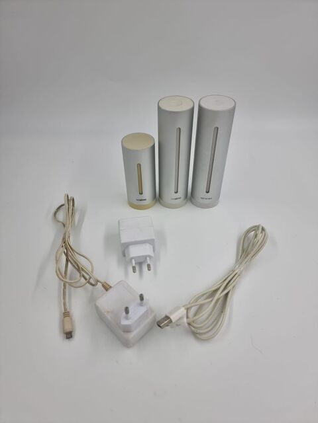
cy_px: 212
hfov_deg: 56.8
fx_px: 294
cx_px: 159
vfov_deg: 71.6
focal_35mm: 24
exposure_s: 1/203
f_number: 1.8
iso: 50
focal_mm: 6.7
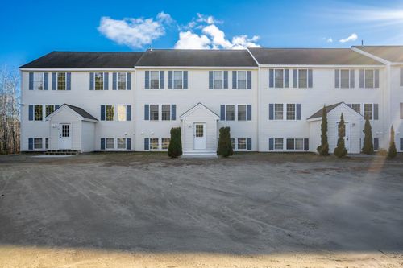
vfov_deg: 59.5
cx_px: 202
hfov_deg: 81.2
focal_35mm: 21
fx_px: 235
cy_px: 134
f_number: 9
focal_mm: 21
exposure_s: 1/60
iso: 64
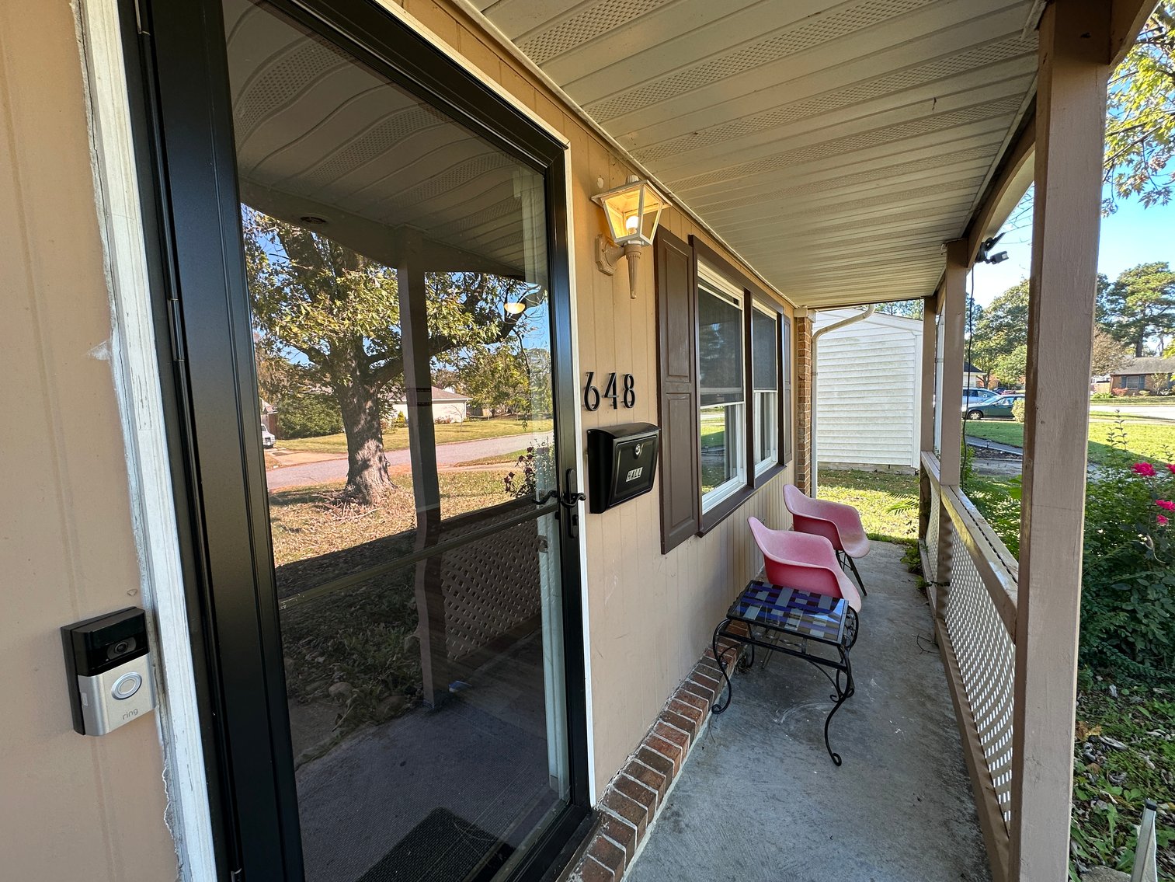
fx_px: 475
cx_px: 588
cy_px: 441
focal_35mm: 14
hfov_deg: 102.1
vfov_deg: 85.7
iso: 40
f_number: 2.2
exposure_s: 1/133
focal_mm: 2.22
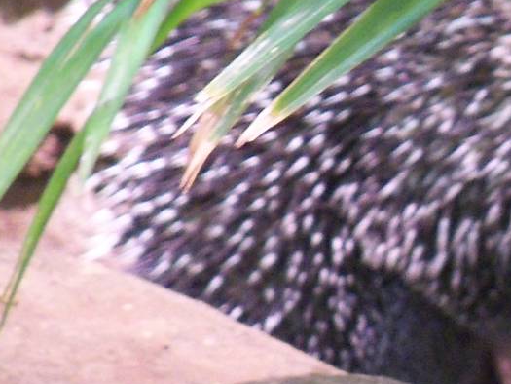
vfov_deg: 1.7
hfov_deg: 2.3
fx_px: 12861
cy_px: 171
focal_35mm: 871
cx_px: 693
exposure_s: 1/4
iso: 400
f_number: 4.5
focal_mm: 50.6
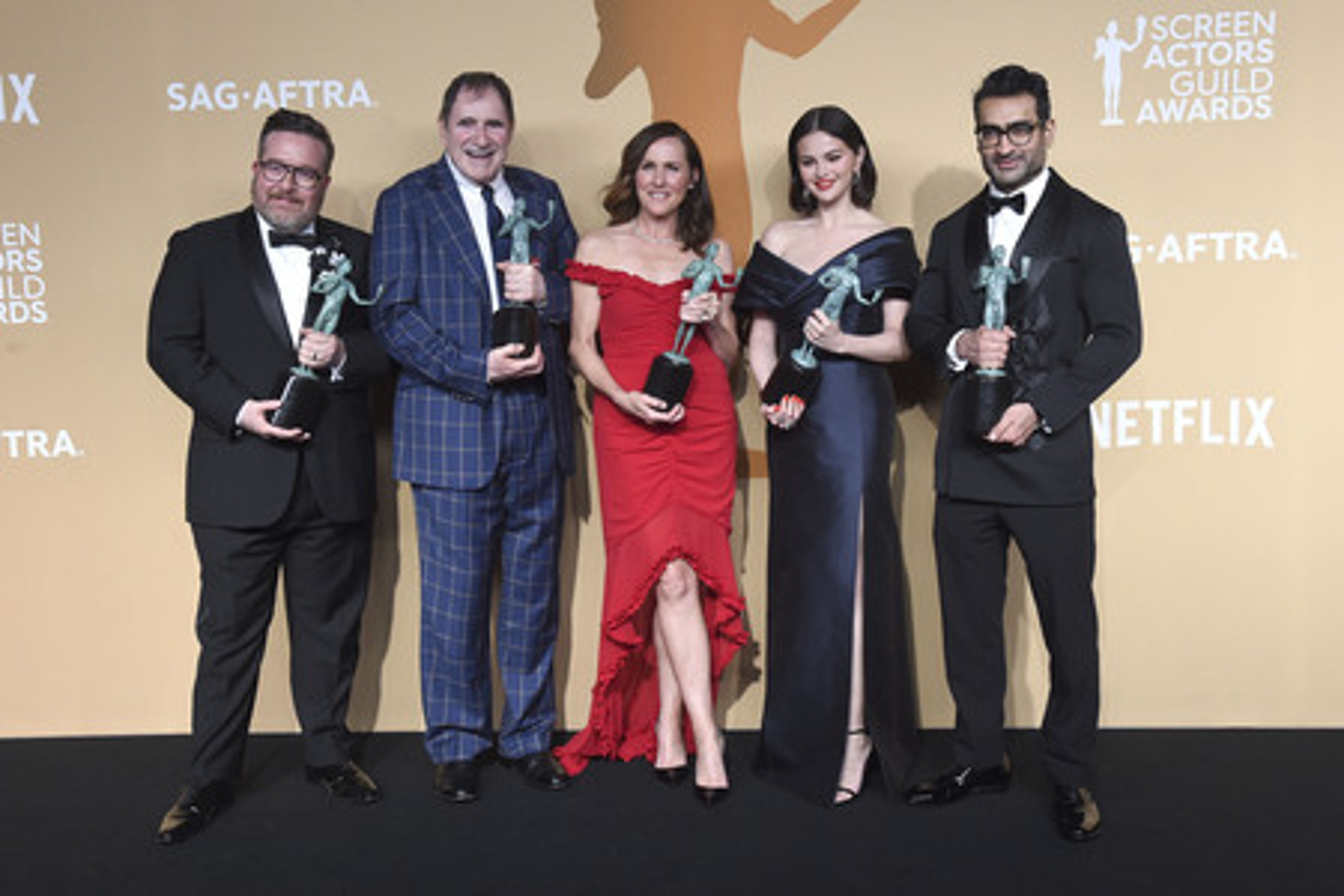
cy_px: 448
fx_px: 1419
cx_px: 672
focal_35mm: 38
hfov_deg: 50.7
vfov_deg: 35.1
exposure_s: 1/250
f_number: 7.1
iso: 2500
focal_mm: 38
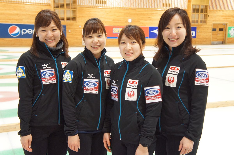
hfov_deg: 41.2
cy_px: 78
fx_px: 311
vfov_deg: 28.0
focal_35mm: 48
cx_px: 117
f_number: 4
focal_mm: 32
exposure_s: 1/40
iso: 1600
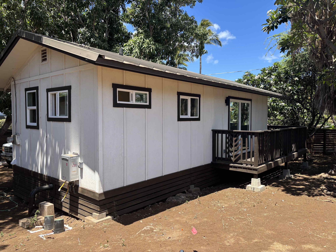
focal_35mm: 26
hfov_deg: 67.3
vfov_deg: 53.1
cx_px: 168
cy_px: 126
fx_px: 252
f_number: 1.6
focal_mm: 5.96
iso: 50
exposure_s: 1/1311
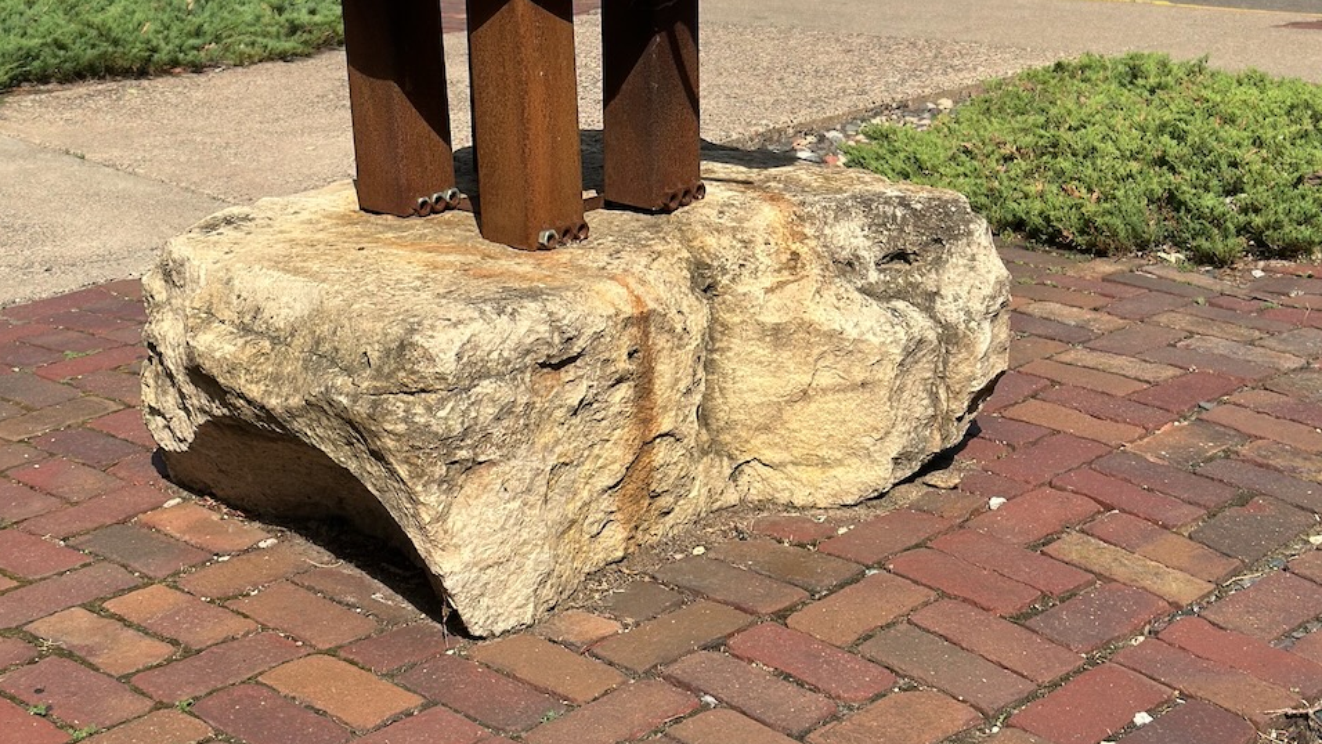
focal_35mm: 70
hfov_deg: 30.1
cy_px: 43
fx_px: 2454
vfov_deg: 16.9
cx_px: 660
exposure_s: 1/4016
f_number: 1.78
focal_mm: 6.86
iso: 100
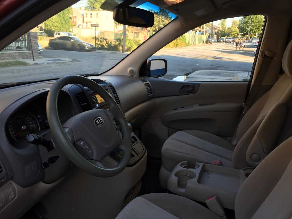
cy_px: 110
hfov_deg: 61.7
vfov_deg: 48.2
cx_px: 146
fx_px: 245
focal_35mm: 29
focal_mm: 4.15
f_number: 2.2
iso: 32
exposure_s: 1/120
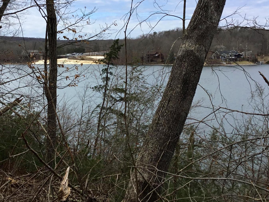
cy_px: 85
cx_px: 112
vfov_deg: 30.8
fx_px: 365
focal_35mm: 47
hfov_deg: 40.3
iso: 25
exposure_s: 1/1431
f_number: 2.4
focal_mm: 3.3
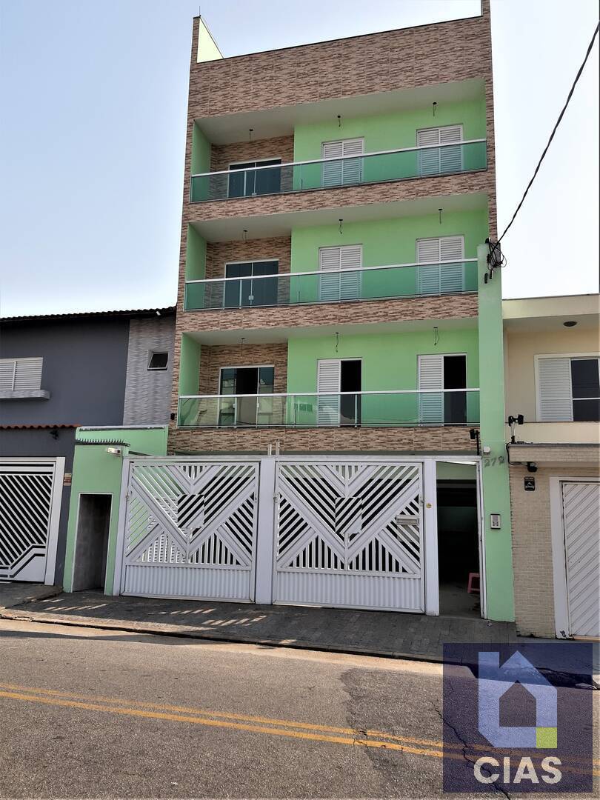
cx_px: 300
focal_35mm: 27
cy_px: 400
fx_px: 624
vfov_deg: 65.3
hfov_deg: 51.4
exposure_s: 1/1025
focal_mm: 3.93
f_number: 1.7
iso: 40
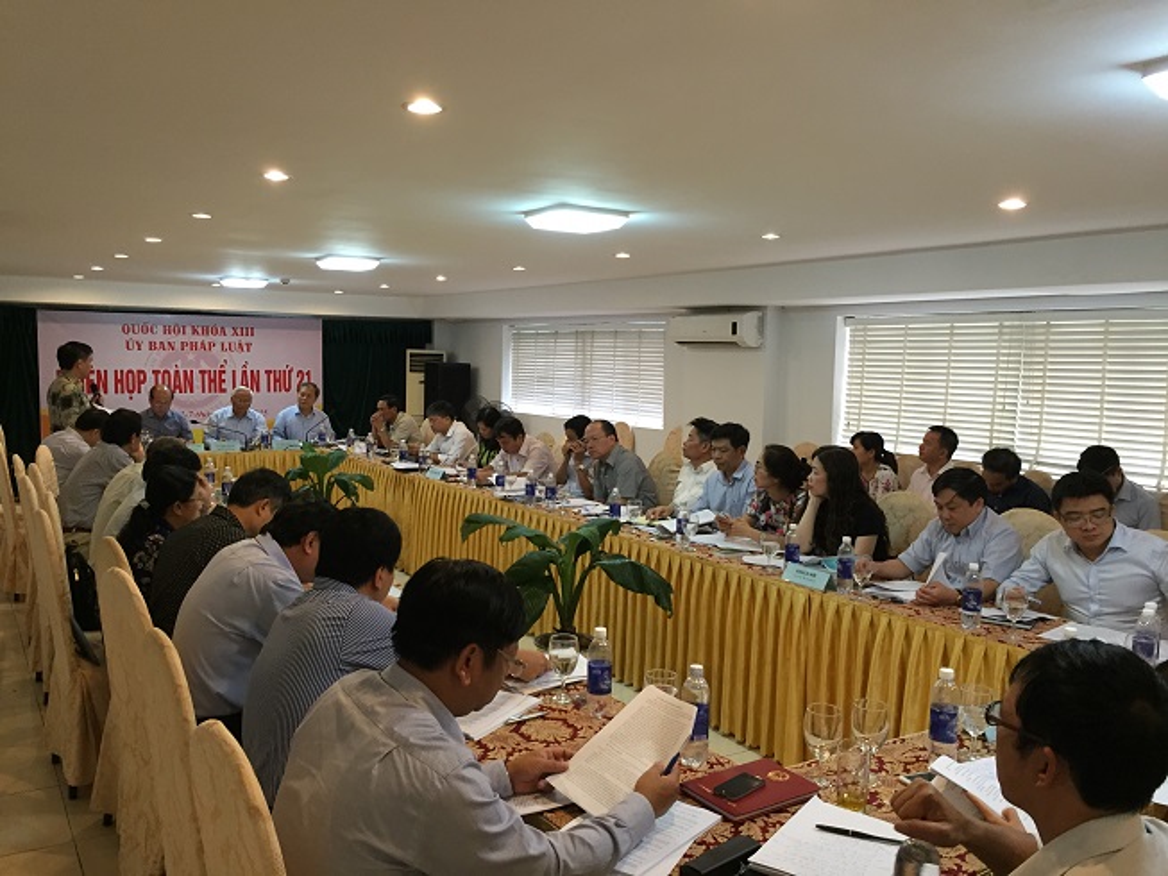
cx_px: 584
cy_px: 438
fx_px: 979
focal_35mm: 29
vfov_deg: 48.2
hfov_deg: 61.7
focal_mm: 4.15
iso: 160
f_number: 2.2
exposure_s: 1/33
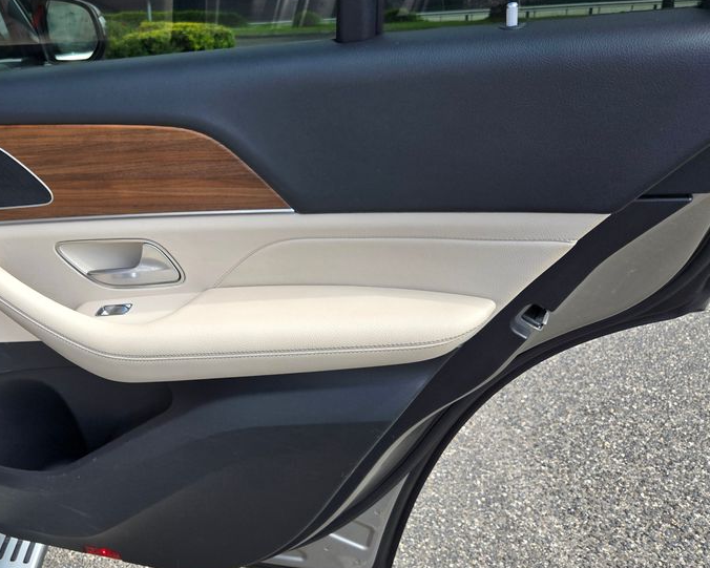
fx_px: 715
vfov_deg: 43.3
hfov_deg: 51.6
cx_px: 223
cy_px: 308
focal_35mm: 34
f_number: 1.8
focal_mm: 5.4
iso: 80
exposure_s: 1/1055
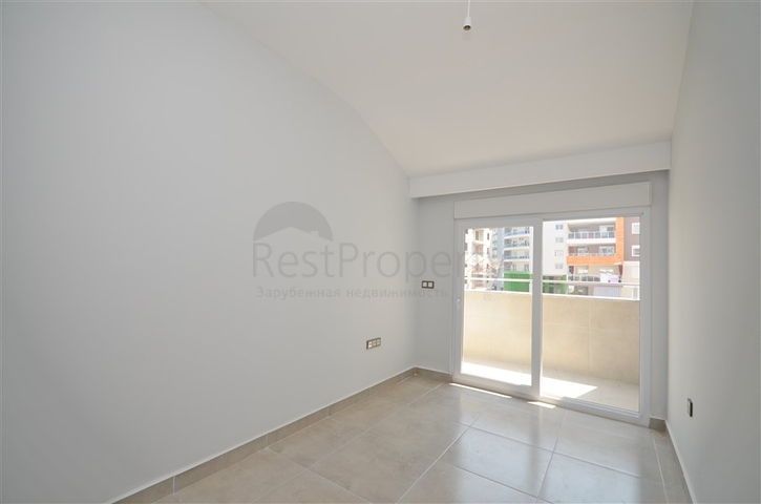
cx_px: 380
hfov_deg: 100.5
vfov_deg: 77.1
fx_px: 316
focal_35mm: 15
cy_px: 252
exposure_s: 1/125
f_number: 5.6
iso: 140
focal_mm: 10
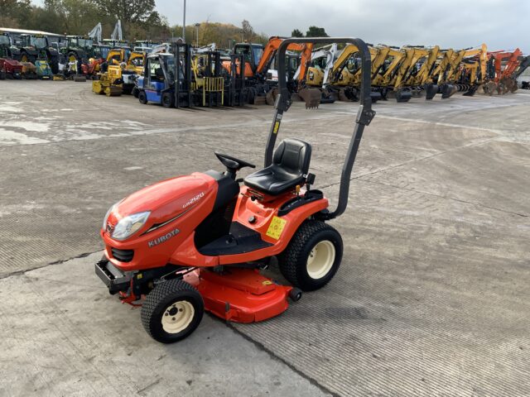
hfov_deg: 61.7
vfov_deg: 48.2
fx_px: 444
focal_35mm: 29
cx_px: 265
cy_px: 198
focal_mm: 3
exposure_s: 1/400
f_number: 1.8
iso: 16
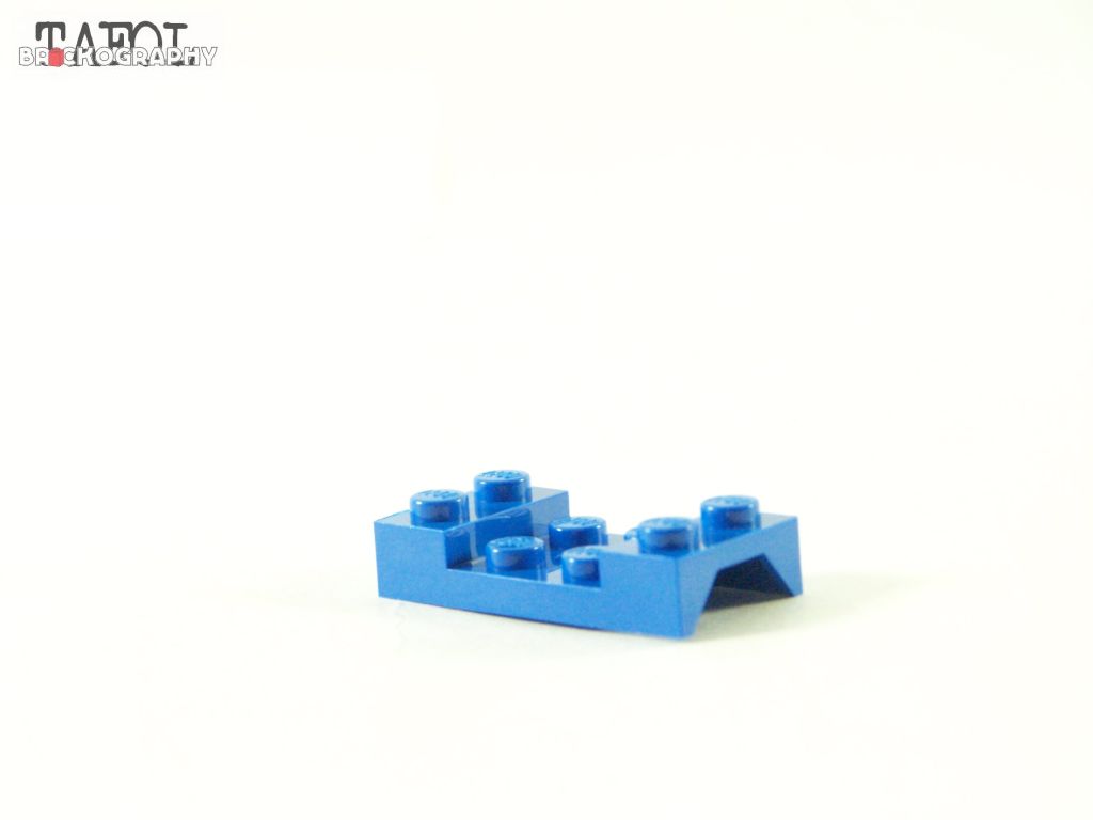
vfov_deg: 11.6
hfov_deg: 15.4
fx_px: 4042
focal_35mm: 128
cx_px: 546
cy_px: 410
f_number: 3.6
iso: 400
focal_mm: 21.2
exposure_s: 1/60
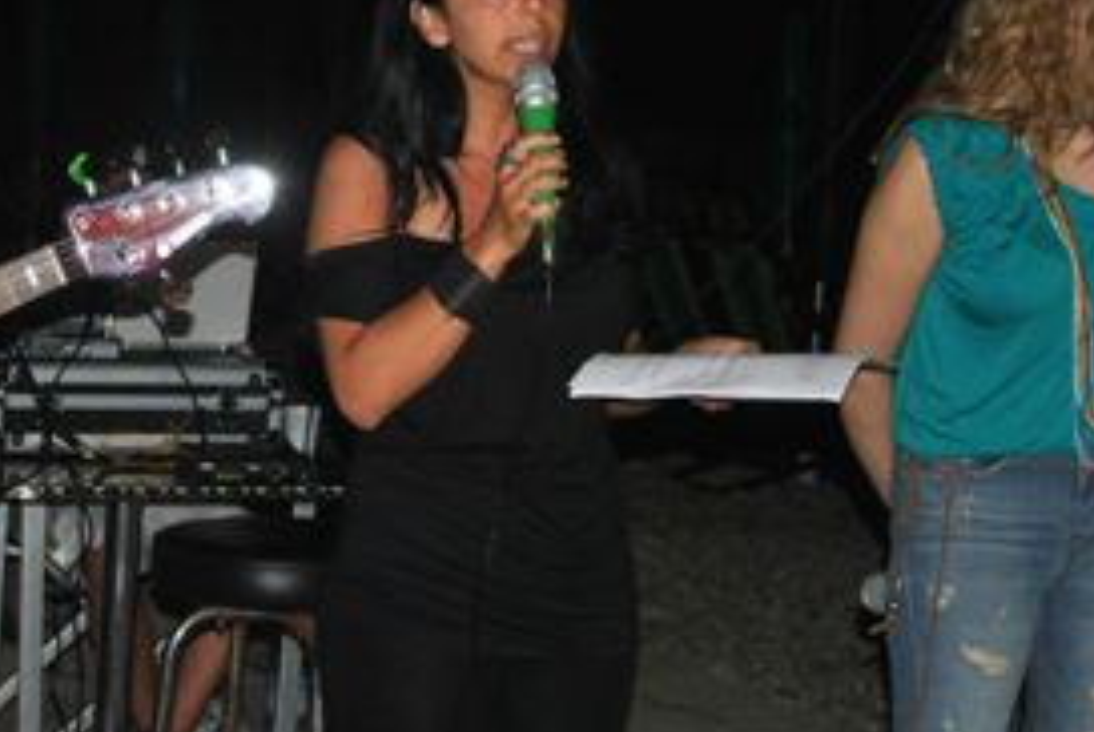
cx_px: 233
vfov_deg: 13.7
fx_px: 3012
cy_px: 80
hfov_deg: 20.4
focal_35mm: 99
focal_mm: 28
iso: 200
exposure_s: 1/60
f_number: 4
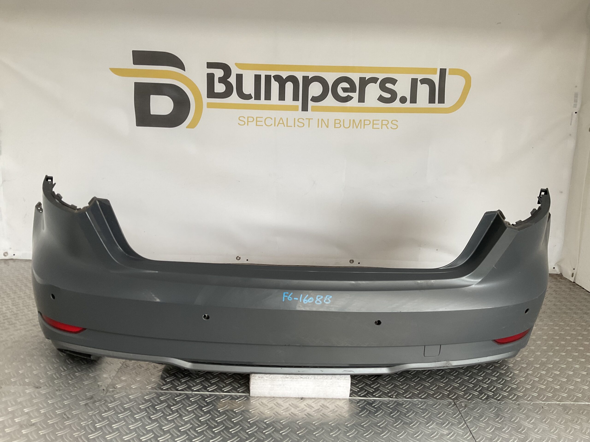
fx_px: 494
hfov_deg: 61.7
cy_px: 221
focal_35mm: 29
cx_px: 295
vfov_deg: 48.2
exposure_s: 1/60
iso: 50
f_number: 1.8
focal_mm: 3
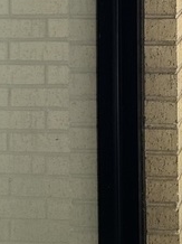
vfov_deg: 14.7
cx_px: 271
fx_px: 836
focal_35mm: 119
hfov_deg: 11.9
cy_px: -179
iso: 125
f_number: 1.78
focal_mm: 6.86
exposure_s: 1/120
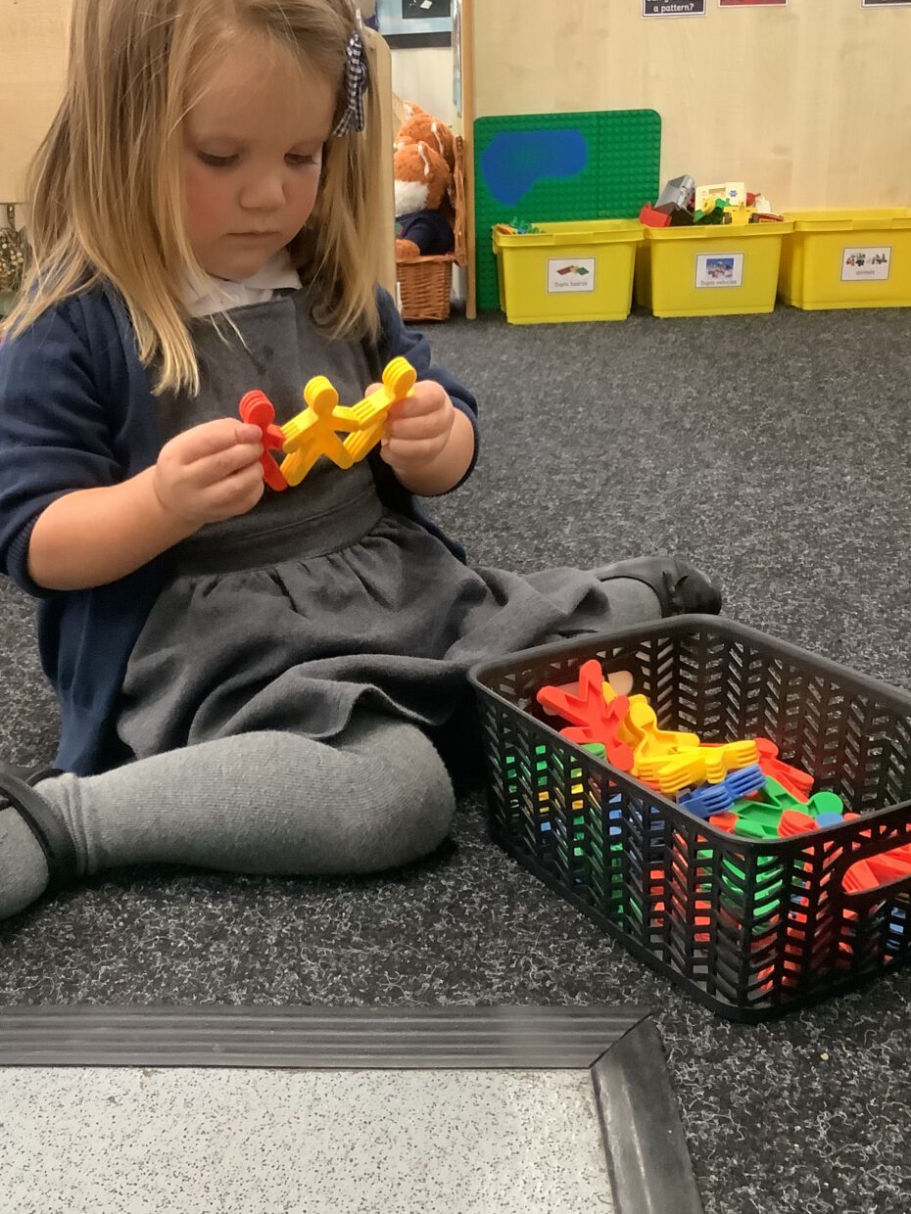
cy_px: 569
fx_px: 1404
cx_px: 376
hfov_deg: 35.9
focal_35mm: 40
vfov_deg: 46.8
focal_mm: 3.3
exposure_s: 1/33
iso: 400
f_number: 2.4
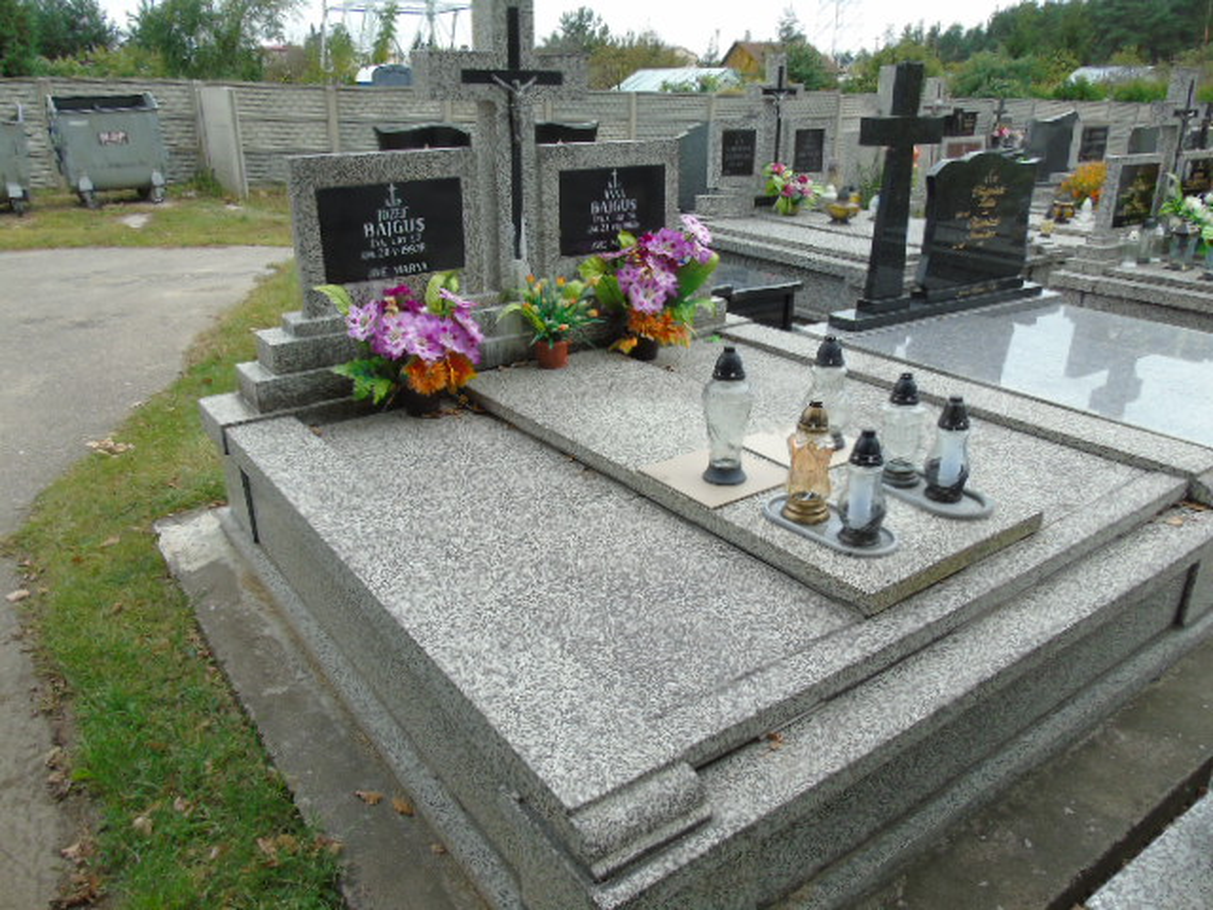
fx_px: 876
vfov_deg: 54.9
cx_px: 606
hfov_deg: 69.4
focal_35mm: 25
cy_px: 455
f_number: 3.4
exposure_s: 1/125
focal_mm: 4.4
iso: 80
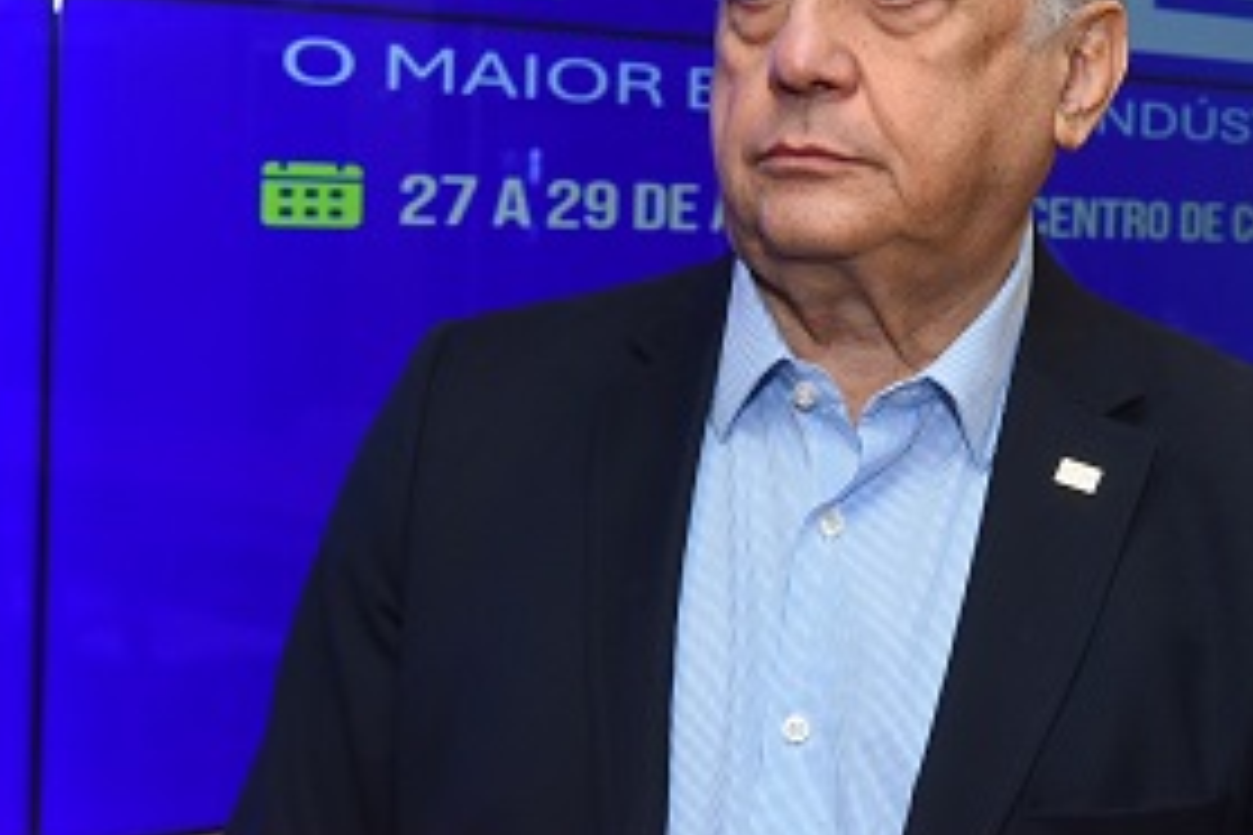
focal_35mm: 86
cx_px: 822
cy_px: 269
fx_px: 2993
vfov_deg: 15.9
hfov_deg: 23.6
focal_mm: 60
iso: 2500
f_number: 5
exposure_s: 1/160
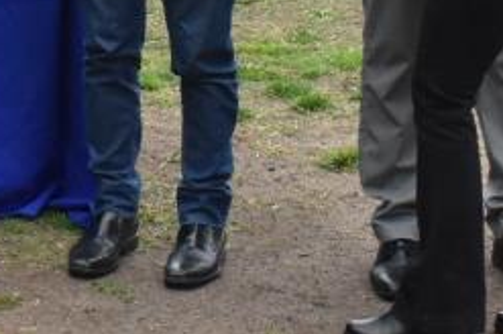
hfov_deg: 12.5
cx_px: 4
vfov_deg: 8.2
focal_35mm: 162
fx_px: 2261
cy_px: -239
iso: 2000
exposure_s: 1/320
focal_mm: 26
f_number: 9
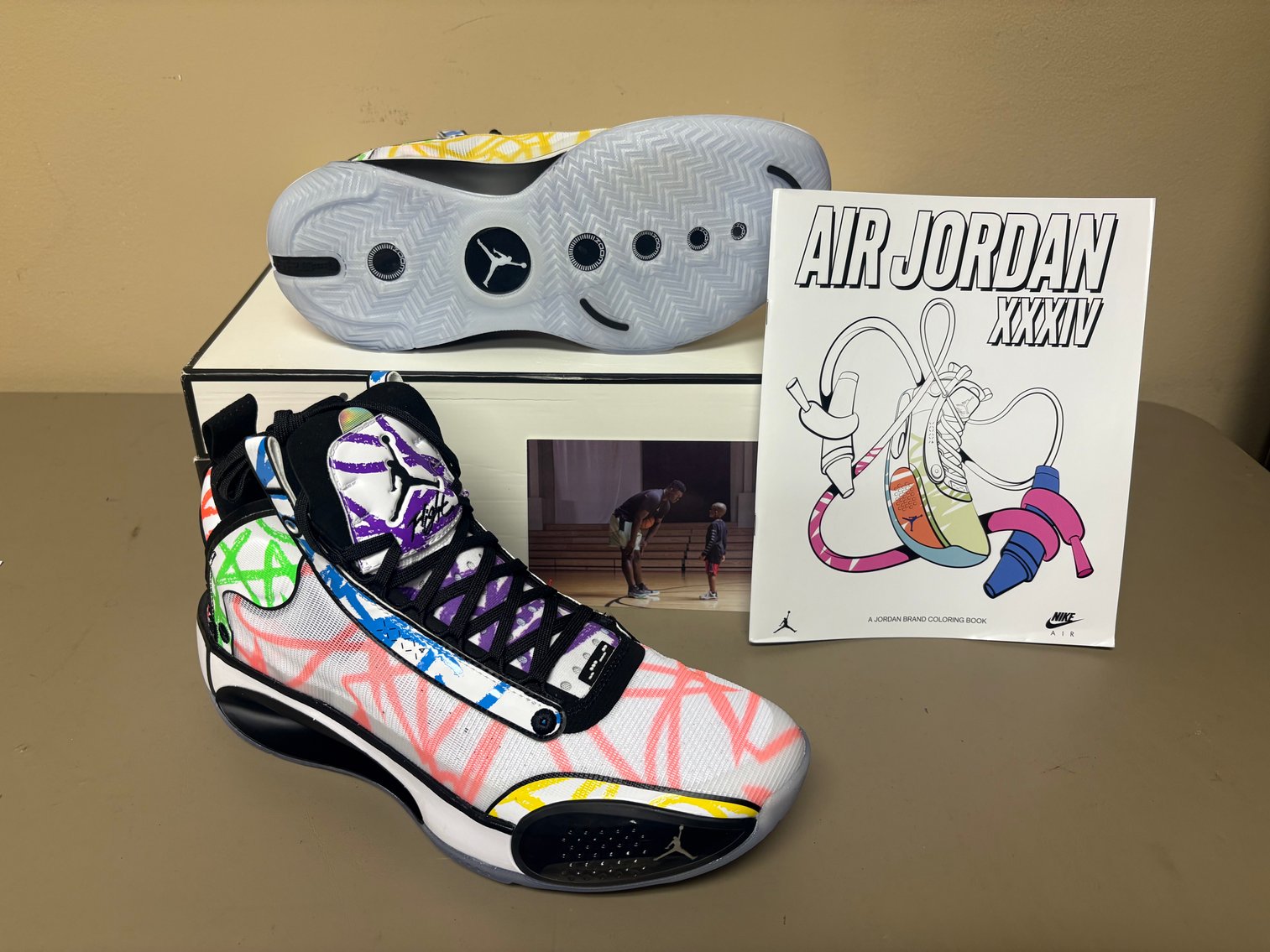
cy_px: 476
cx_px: 635
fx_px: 954
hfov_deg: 67.3
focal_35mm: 26
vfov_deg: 53.1
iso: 100
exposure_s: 1/60
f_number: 1.6
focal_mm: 5.96
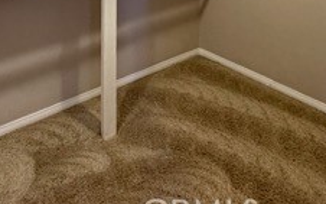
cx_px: 107
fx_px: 373
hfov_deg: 46.4
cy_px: -114
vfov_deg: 23.4
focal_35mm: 42
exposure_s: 1/60
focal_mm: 2.22
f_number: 2.2
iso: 200
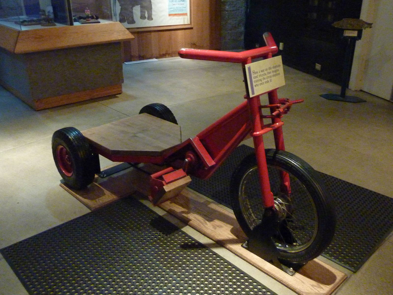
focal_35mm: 32
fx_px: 363
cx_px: 196
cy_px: 148
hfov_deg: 56.8
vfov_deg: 44.2
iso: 800
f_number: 3.5
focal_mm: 5.3
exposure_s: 1/8
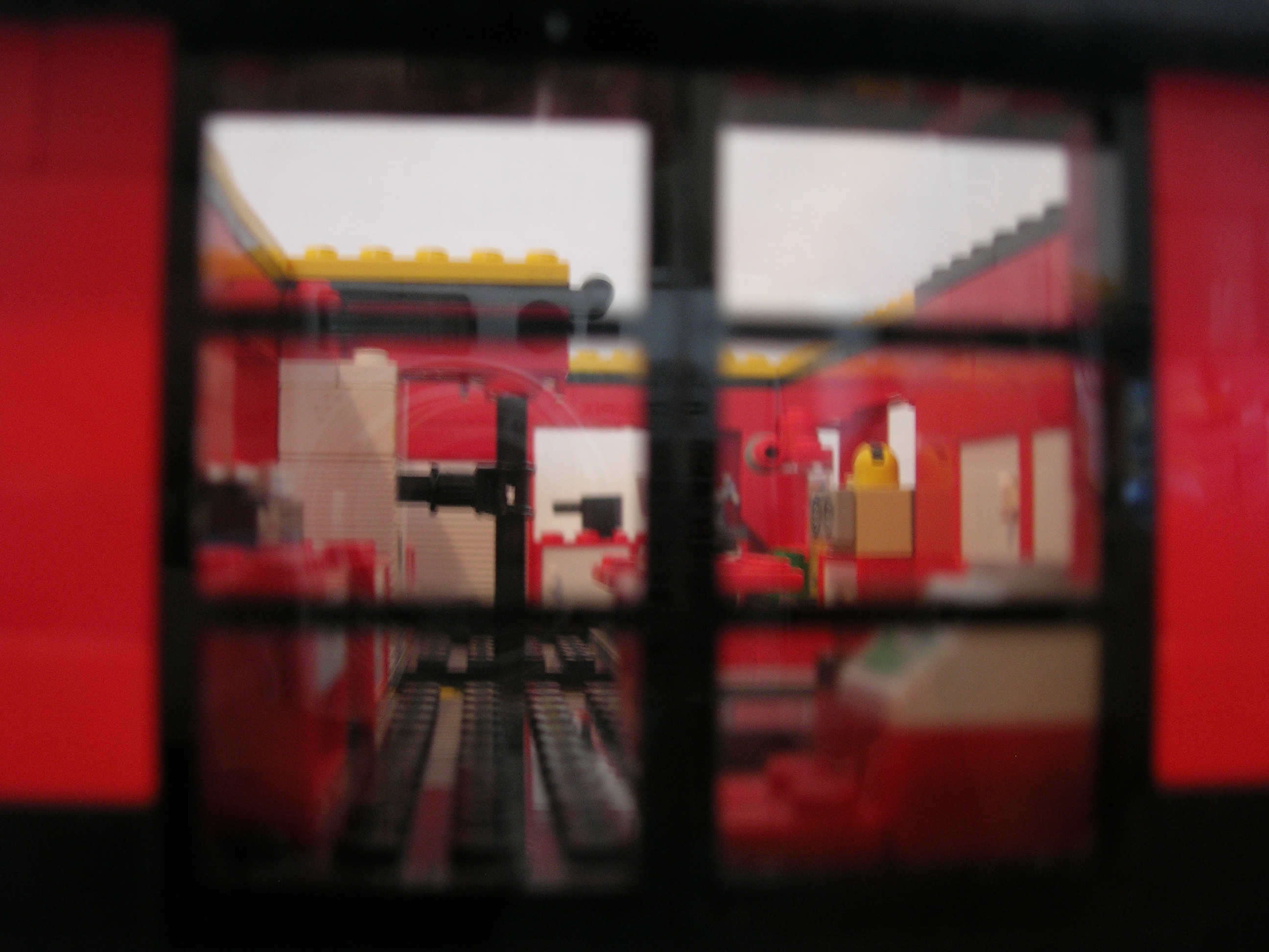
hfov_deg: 49.0
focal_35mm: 38
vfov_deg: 37.7
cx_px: 634
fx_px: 1393
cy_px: 476
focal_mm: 7.8
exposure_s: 1/4.6
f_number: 2.8
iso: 82
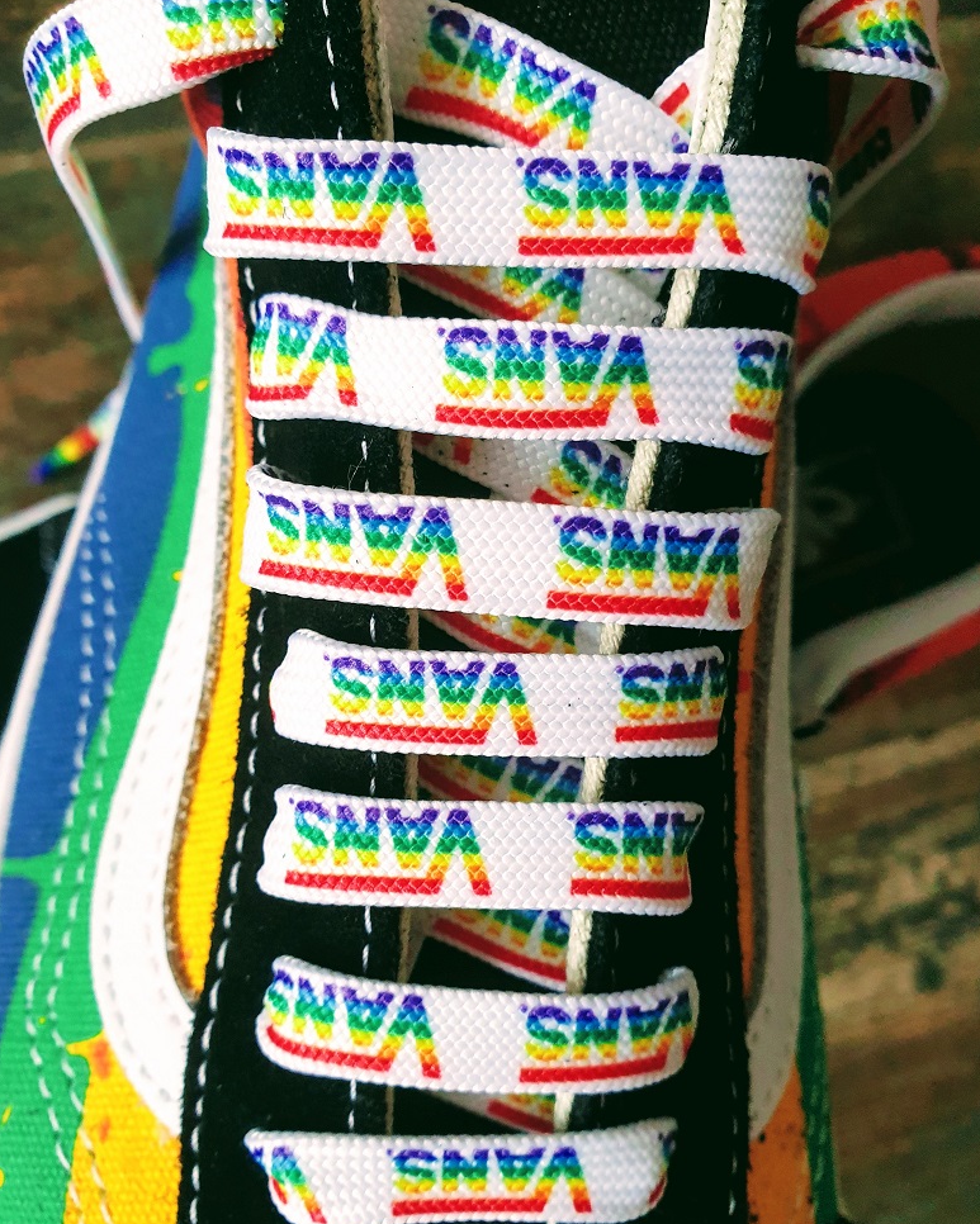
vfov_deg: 62.1
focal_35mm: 28
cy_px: 655
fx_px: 1015
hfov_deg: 51.5
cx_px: 484
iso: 320
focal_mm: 4.3
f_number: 2.4
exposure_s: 1/50
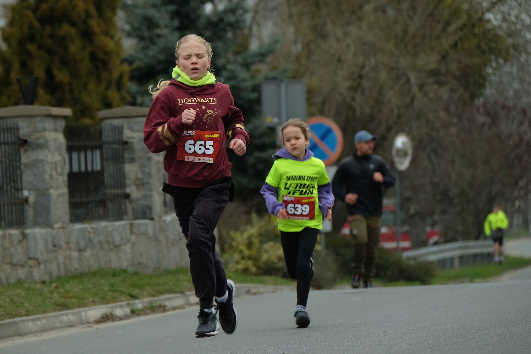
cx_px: 266
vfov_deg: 4.5
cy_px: 177
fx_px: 4513
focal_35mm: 306
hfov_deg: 6.7
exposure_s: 1/250
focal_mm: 203.7
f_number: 5.6
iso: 200
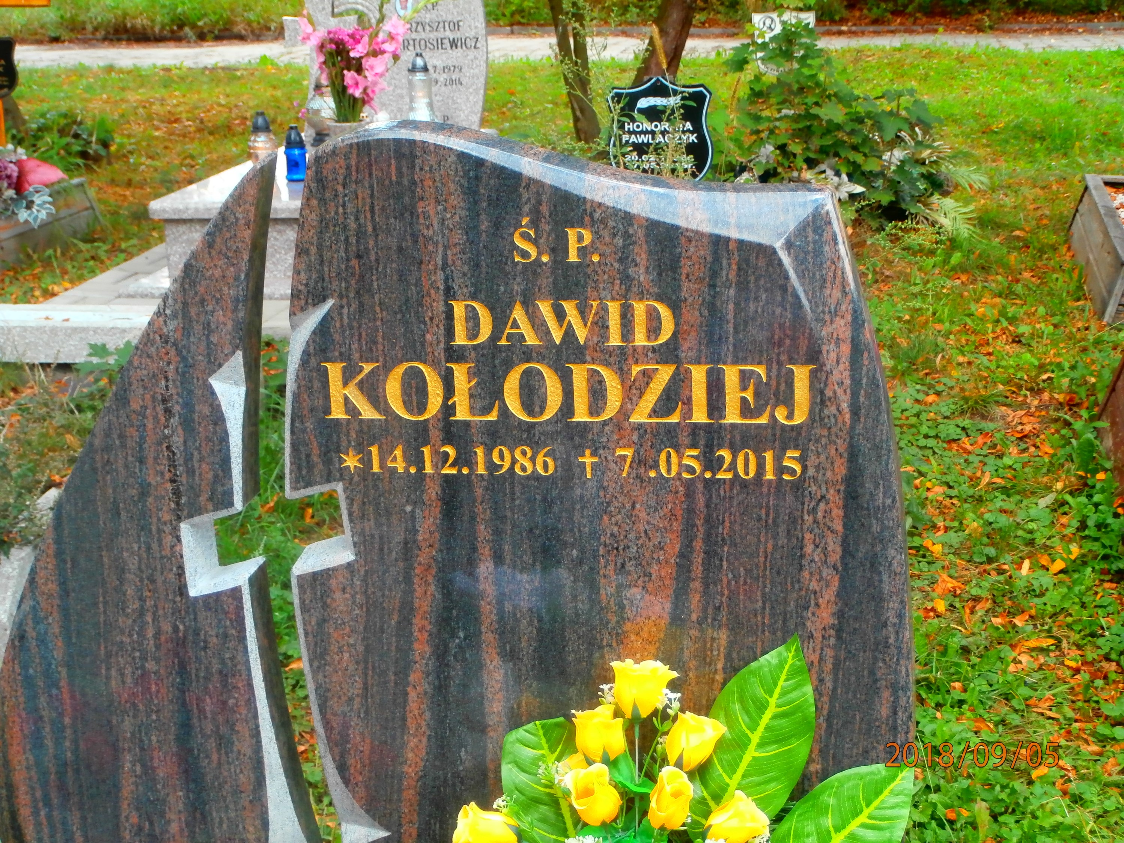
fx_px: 1851
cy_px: 422
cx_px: 562
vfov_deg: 25.7
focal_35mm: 57
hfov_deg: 33.8
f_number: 4.5
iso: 160
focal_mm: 10.11
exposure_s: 1/80
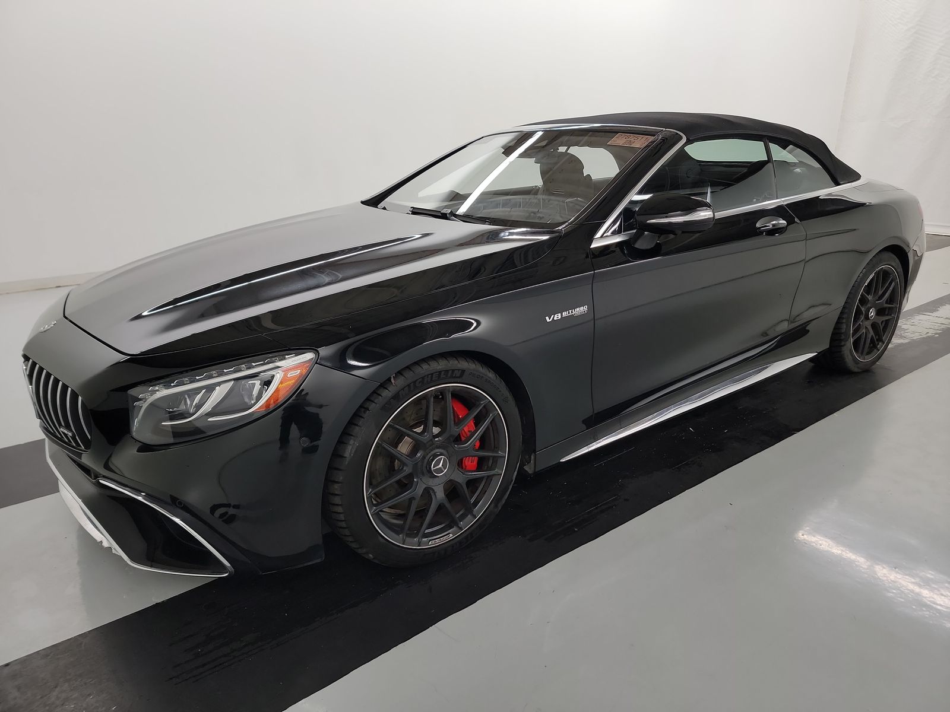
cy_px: 356
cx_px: 475
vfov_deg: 56.8
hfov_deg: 71.6
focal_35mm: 24
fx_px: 659
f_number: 1.8
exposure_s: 1/59
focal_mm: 6.7
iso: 290
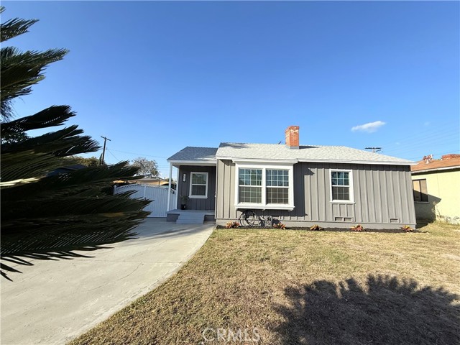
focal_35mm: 14
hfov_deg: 102.1
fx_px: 186
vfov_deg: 85.7
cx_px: 230
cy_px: 172
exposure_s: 1/1901
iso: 50
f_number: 2.2
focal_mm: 2.22
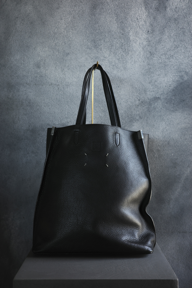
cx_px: 96
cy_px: 144
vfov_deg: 48.5
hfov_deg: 33.4
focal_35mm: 40
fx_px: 320
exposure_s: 1/60
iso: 100
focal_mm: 26
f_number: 2.8
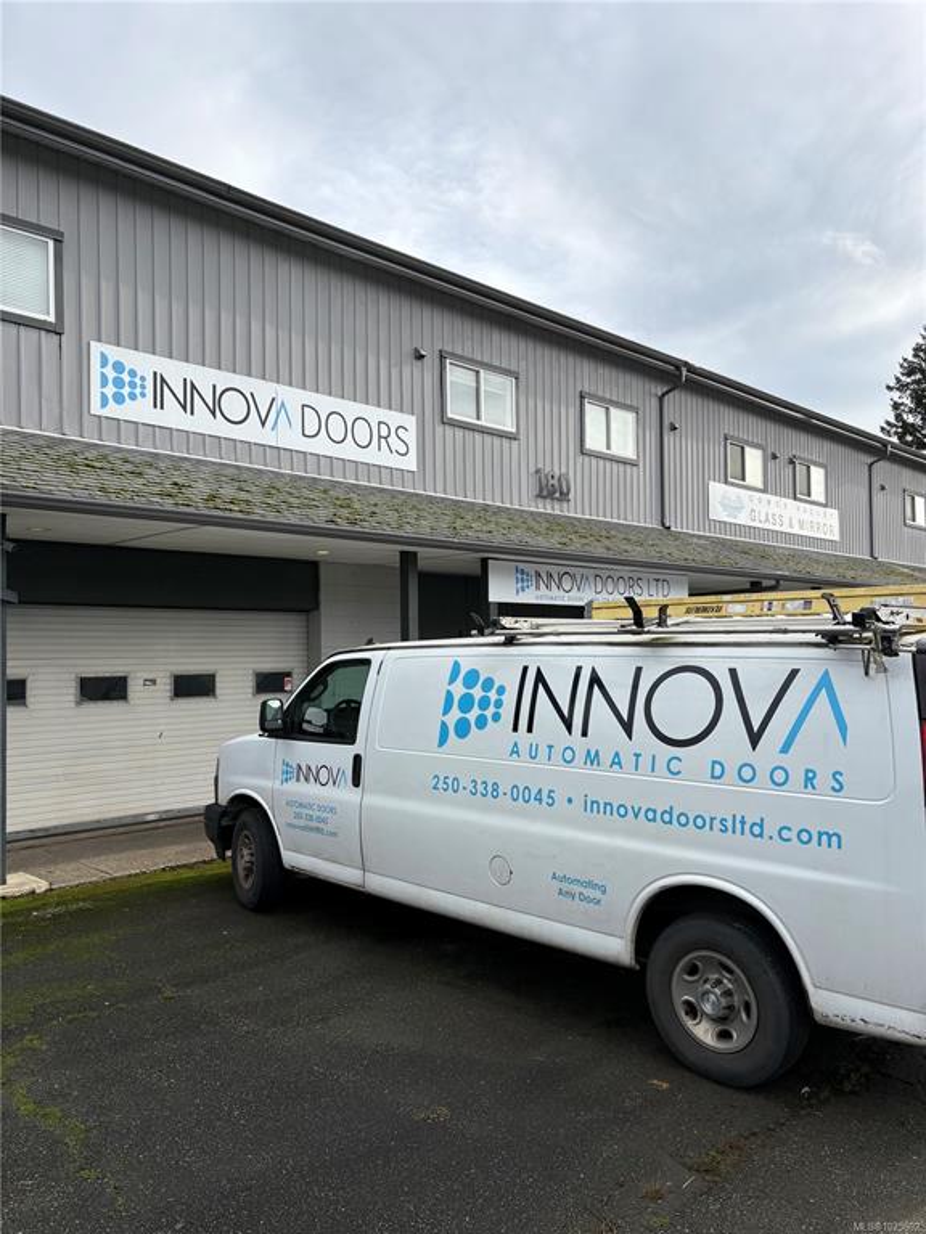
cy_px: 617
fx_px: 927
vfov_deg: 67.3
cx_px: 463
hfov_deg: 53.1
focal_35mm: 26
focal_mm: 5.96
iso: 50
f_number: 1.6
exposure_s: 1/2283
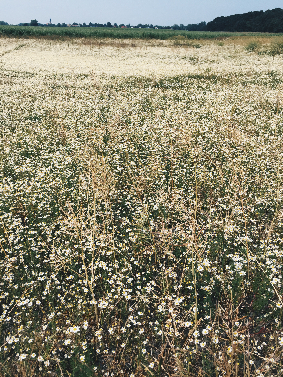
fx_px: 316
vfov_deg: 61.7
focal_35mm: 29
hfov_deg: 48.2
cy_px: 188
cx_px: 142
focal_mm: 4.15
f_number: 2.2
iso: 32
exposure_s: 1/2475
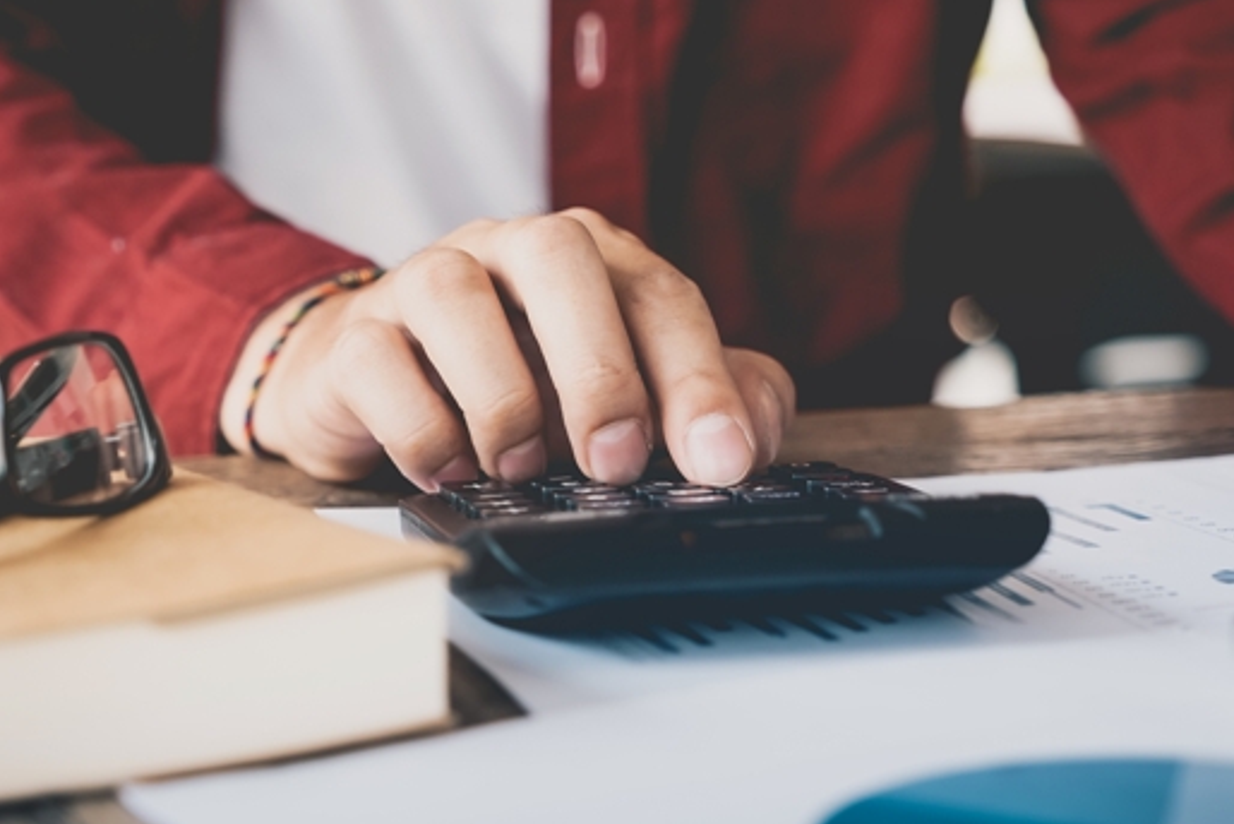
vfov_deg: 14.6
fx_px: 3223
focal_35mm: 94
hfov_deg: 21.7
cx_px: 528
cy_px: 452
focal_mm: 41.4
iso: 400
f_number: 2.8
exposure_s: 1/280
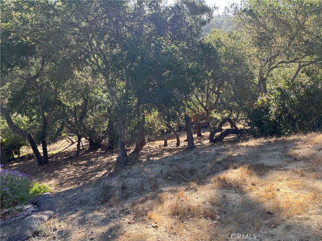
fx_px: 242
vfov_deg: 53.1
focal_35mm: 26
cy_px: 120
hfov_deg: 67.3
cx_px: 161
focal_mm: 5.1
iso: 50
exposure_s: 1/425
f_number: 1.6
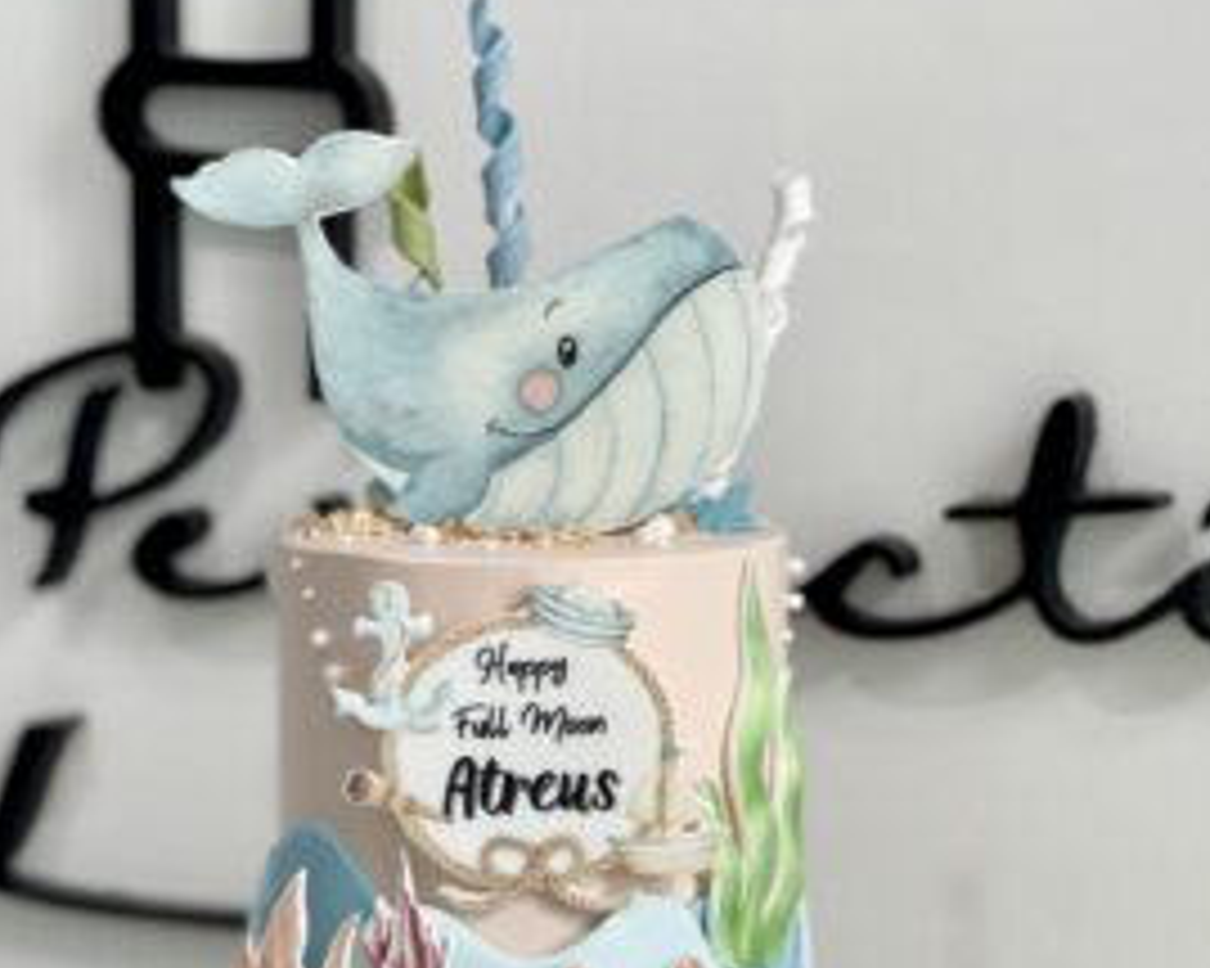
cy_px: 993
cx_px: 517
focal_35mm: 124
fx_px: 4439
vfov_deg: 12.3
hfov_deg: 15.5
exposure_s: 1/100
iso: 25
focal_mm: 7.5
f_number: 2.2
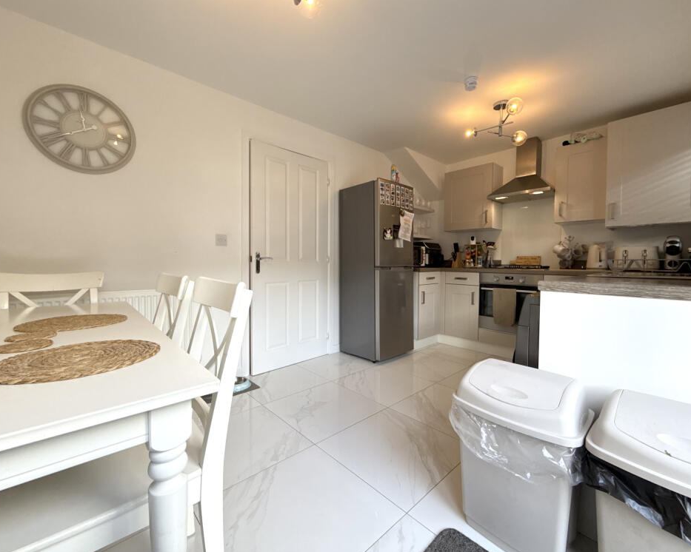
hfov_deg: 96.8
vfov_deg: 84.0
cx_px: 356
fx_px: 307
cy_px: 271
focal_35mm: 15
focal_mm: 2.22
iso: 125
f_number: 2.2
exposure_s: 1/99
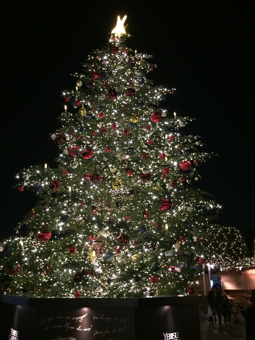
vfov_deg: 61.7
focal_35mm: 29
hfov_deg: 48.2
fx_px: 285
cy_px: 170
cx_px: 128
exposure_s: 1/20
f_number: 2.2
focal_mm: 4.15
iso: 250
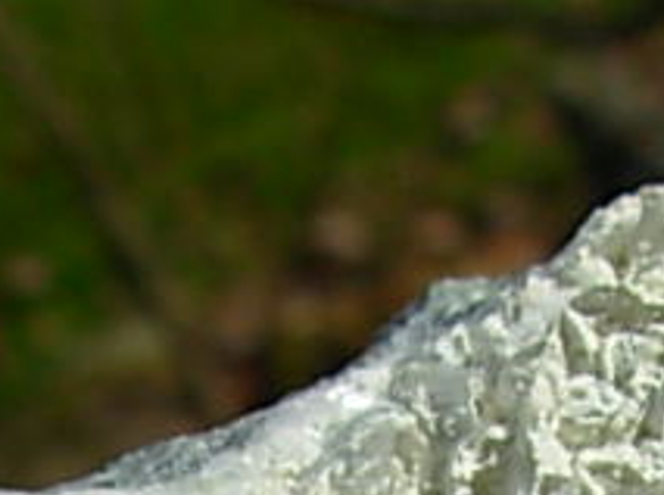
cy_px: 1192
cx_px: 539
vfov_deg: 7.5
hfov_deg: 10.8
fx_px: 3504
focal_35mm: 183
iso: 50
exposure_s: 1/745
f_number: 4.9
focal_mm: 6.3
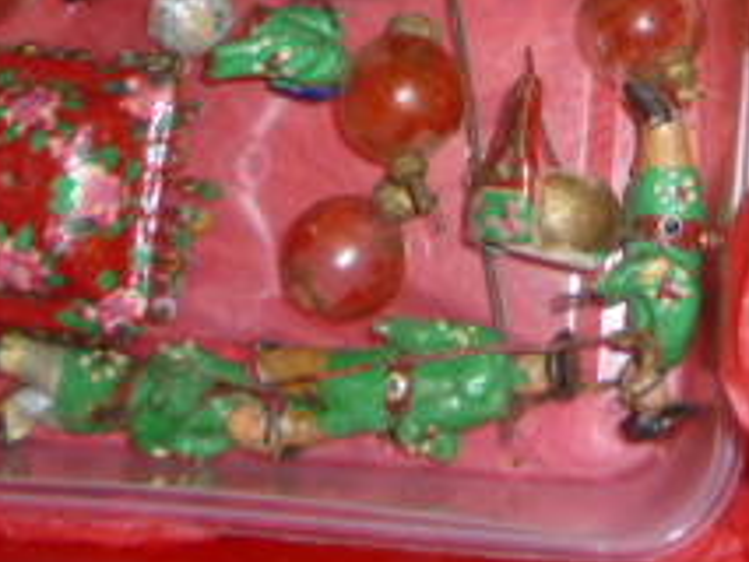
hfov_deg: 22.0
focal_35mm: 87
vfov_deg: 16.4
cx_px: 654
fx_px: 1884
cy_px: -67
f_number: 4
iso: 100
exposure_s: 1/30
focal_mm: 5.2
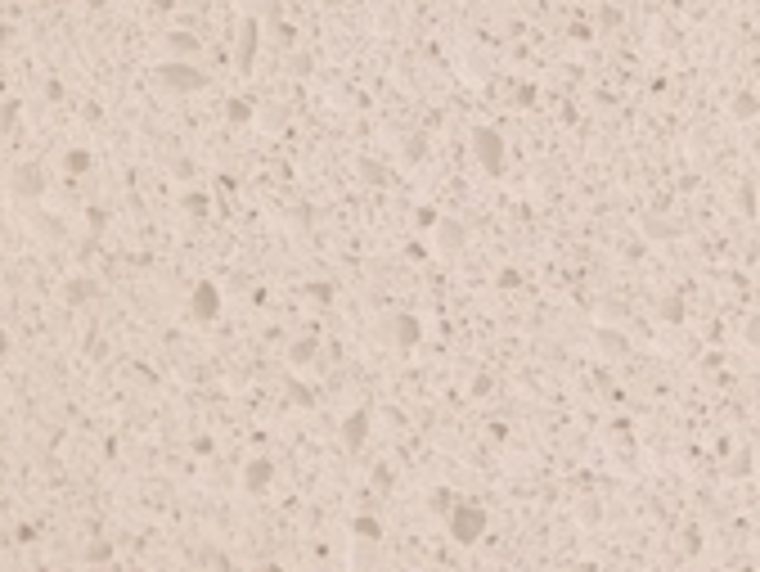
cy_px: -748
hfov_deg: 14.9
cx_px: 877
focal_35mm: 128
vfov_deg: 10.2
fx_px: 2812
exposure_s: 1/13
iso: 1250
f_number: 1.65
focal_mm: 4.75
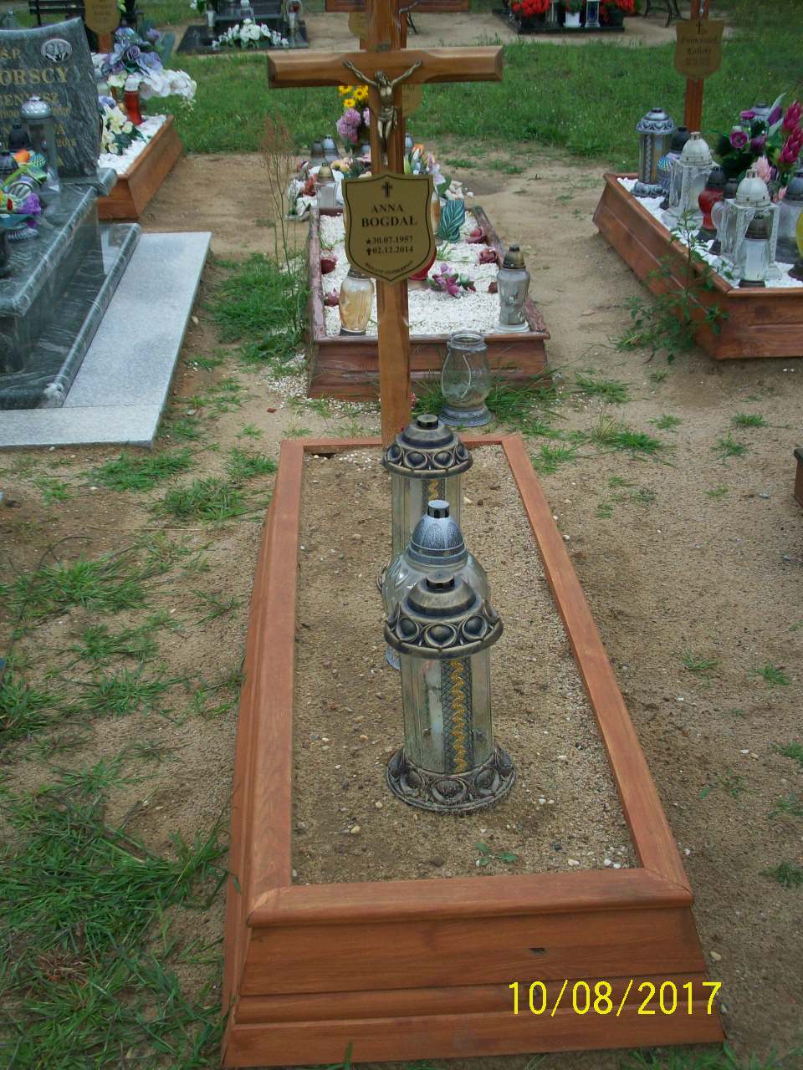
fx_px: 1423
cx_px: 402
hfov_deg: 31.5
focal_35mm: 46
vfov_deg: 41.2
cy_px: 535
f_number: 3.1
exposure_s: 1/589
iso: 80
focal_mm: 7.6
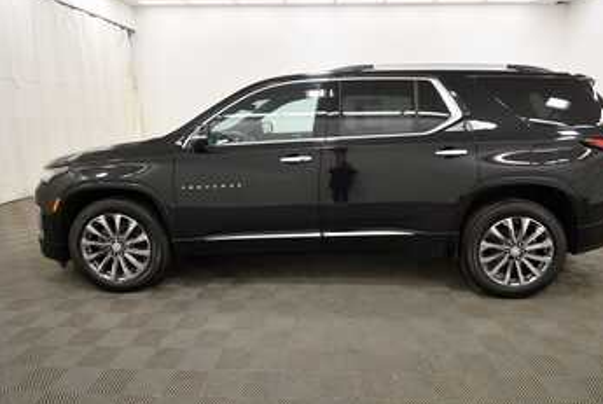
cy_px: 183
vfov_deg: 57.3
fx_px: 369
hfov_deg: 78.2
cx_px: 334
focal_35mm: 22
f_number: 4.8
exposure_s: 1/125
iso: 800
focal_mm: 13
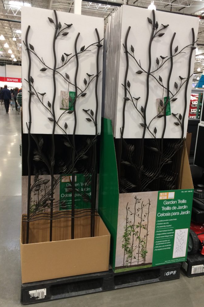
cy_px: 151
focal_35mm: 31
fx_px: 263
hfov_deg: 42.3
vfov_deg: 60.3
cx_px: 111
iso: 100
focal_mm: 4.15
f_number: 2.2
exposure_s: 1/30
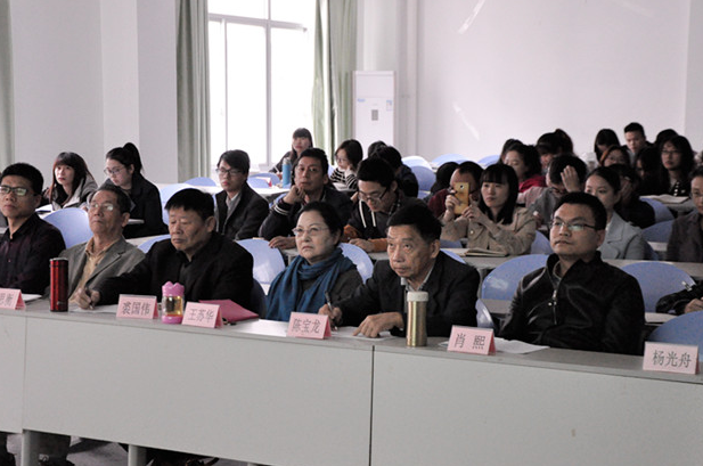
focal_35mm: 77
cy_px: 244
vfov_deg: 17.7
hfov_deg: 26.5
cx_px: 338
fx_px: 1492
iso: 3200
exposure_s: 1/60
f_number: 4.8
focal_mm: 45
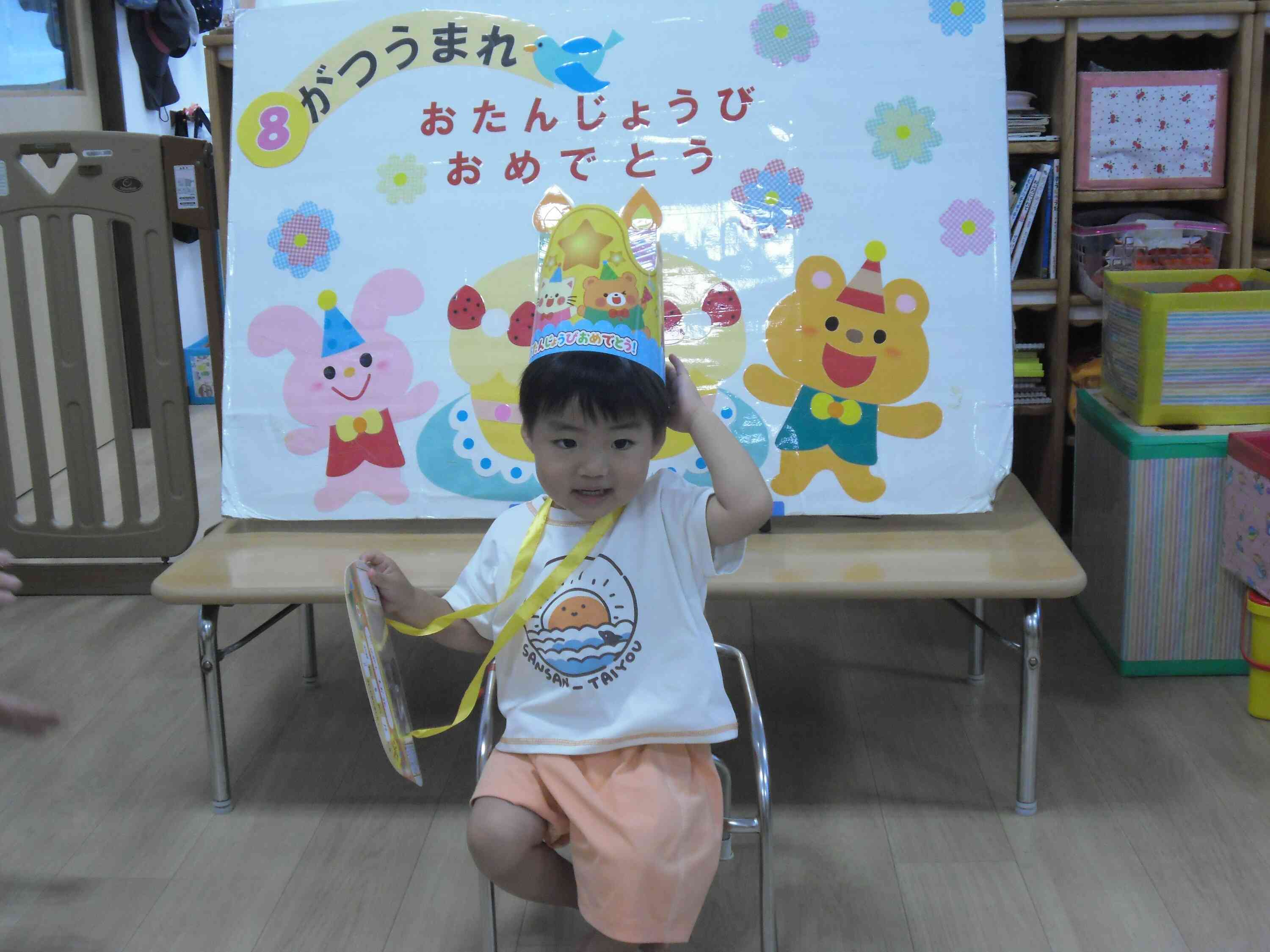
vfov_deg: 31.5
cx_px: 635
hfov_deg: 41.2
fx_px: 1688
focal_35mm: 46
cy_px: 476
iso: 400
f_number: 4.3
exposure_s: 1/60
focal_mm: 8.2
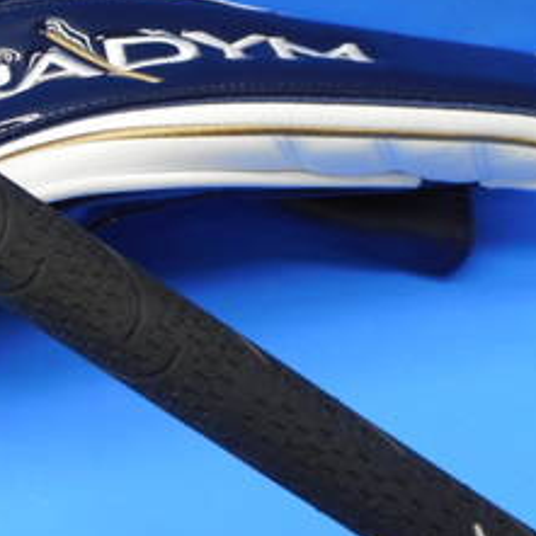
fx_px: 1121
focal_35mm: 64
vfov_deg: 26.8
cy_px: 199
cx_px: 10
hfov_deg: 25.6
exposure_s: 1/30
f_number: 3.7
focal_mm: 4.5
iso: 140
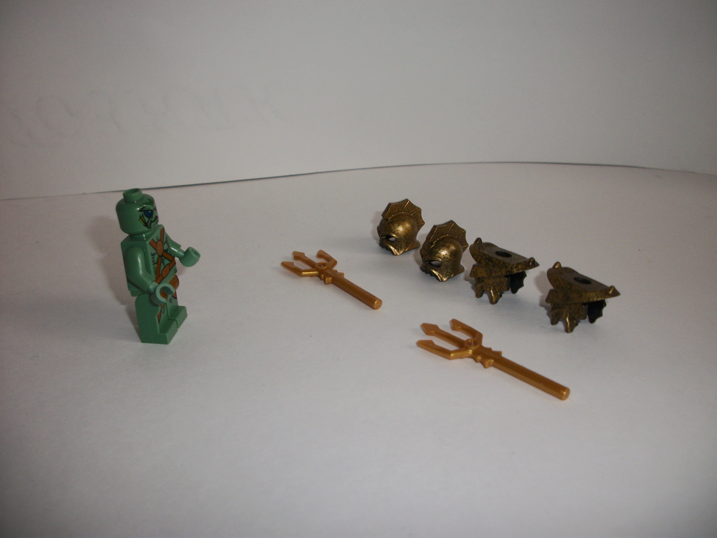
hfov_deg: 52.6
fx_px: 725
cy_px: 269
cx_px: 358
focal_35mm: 35
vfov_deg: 40.7
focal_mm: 6.3
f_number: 3.1
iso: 80
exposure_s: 1/30
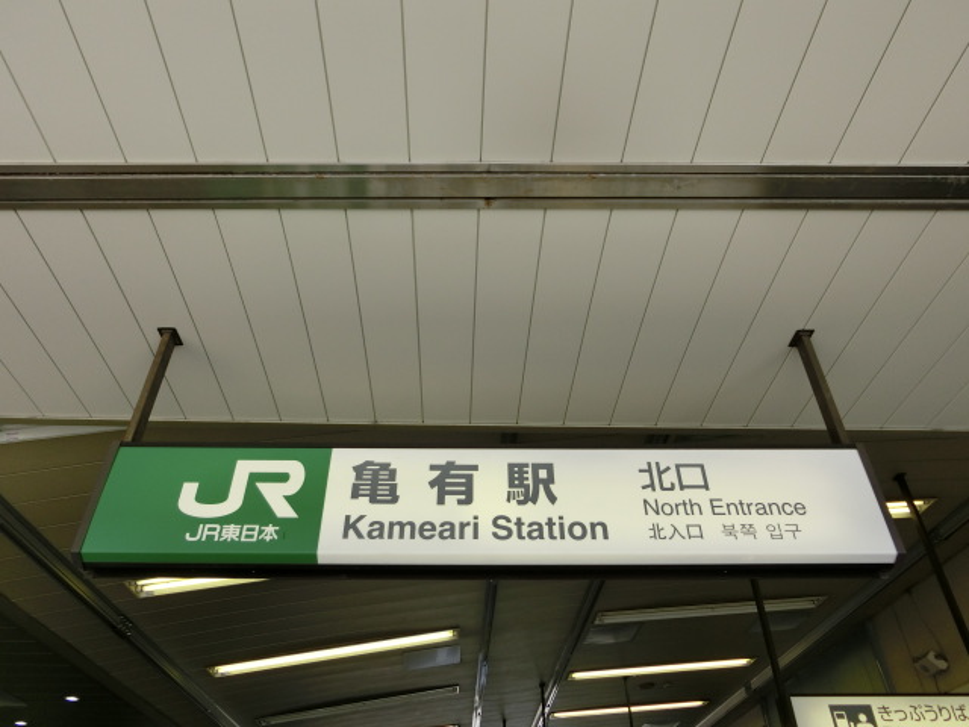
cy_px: 364
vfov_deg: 54.9
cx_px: 484
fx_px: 700
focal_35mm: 25
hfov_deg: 69.4
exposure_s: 1/250
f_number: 3.5
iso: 80
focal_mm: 4.5
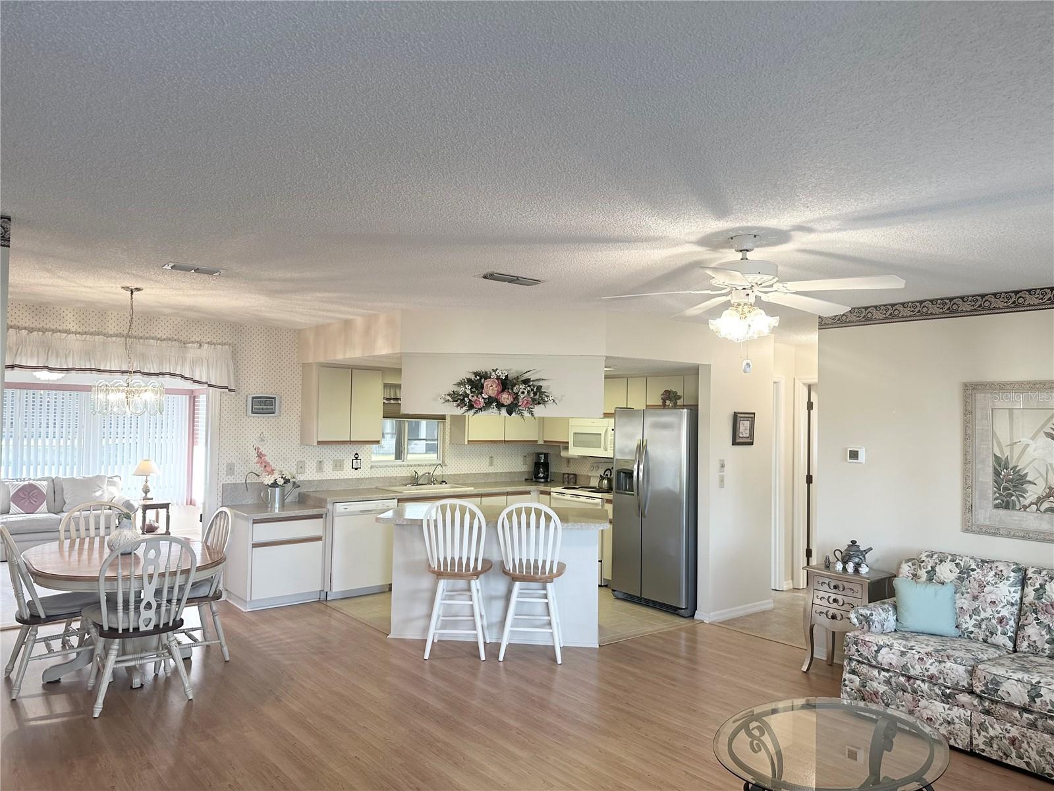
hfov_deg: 71.6
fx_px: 731
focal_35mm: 24
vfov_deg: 56.8
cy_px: 396
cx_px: 527
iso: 125
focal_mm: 6.86
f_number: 1.78
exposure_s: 1/60
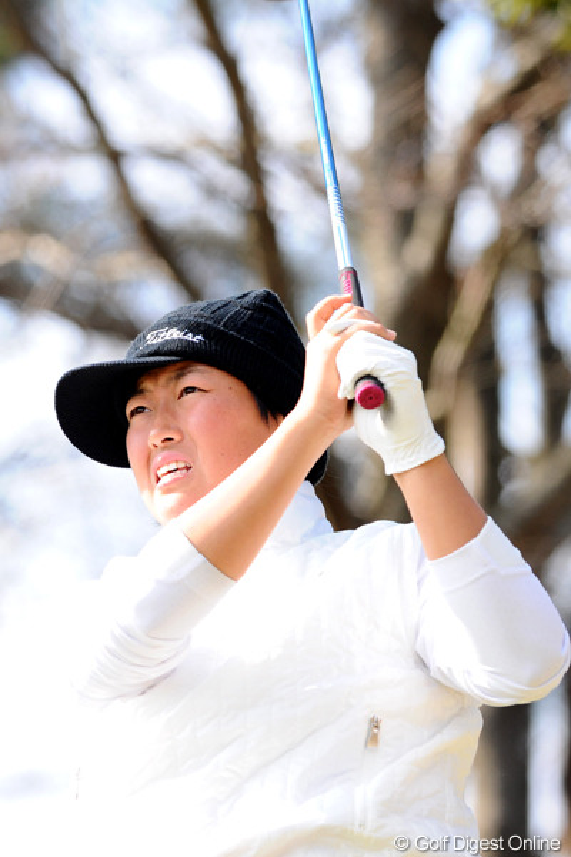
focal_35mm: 300
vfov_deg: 6.9
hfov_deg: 4.6
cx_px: 286
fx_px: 7137
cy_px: 428
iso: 800
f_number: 5.6
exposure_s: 1/1000
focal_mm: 300
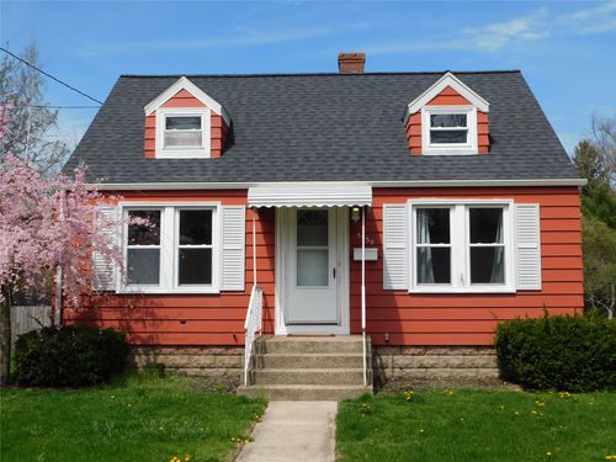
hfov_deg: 46.8
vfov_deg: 36.0
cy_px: 231
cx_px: 308
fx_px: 712
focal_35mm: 40
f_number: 7.2
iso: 125
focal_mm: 7.1
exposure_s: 1/500
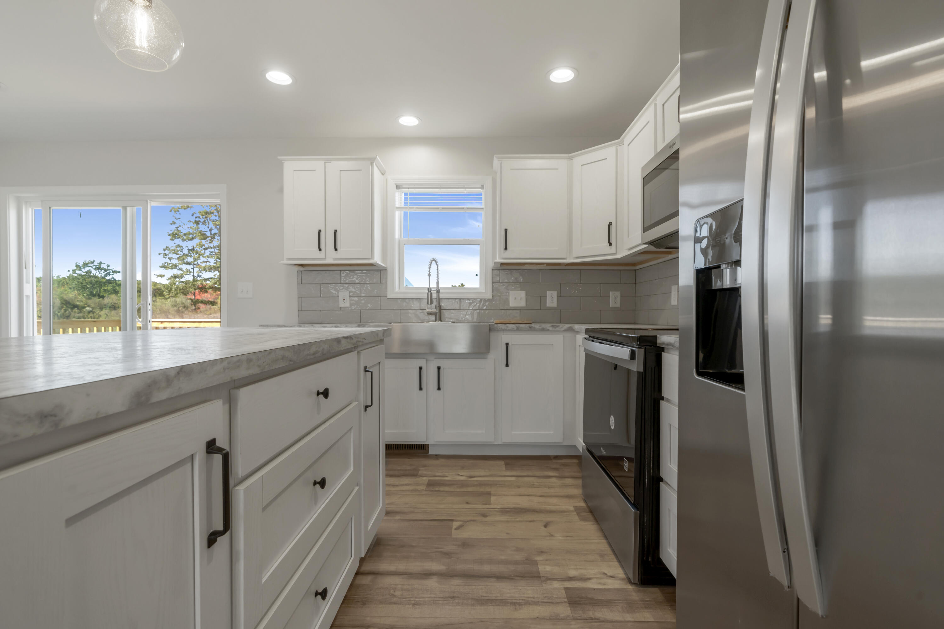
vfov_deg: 73.7
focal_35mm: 16
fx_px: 420
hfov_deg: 96.7
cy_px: 314
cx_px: 472
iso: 800
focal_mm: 16
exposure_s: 1/3000
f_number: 8
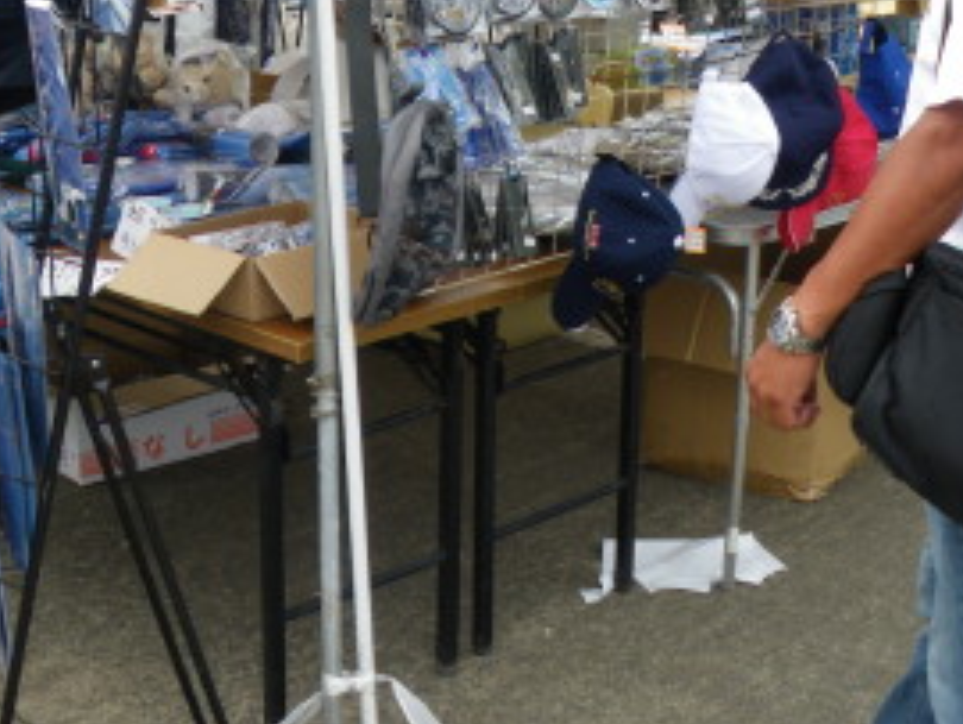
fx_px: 1782
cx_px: 392
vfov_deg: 22.7
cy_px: 175
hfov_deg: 30.2
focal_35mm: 64
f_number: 3.5
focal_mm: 6.3
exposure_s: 1/200
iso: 64
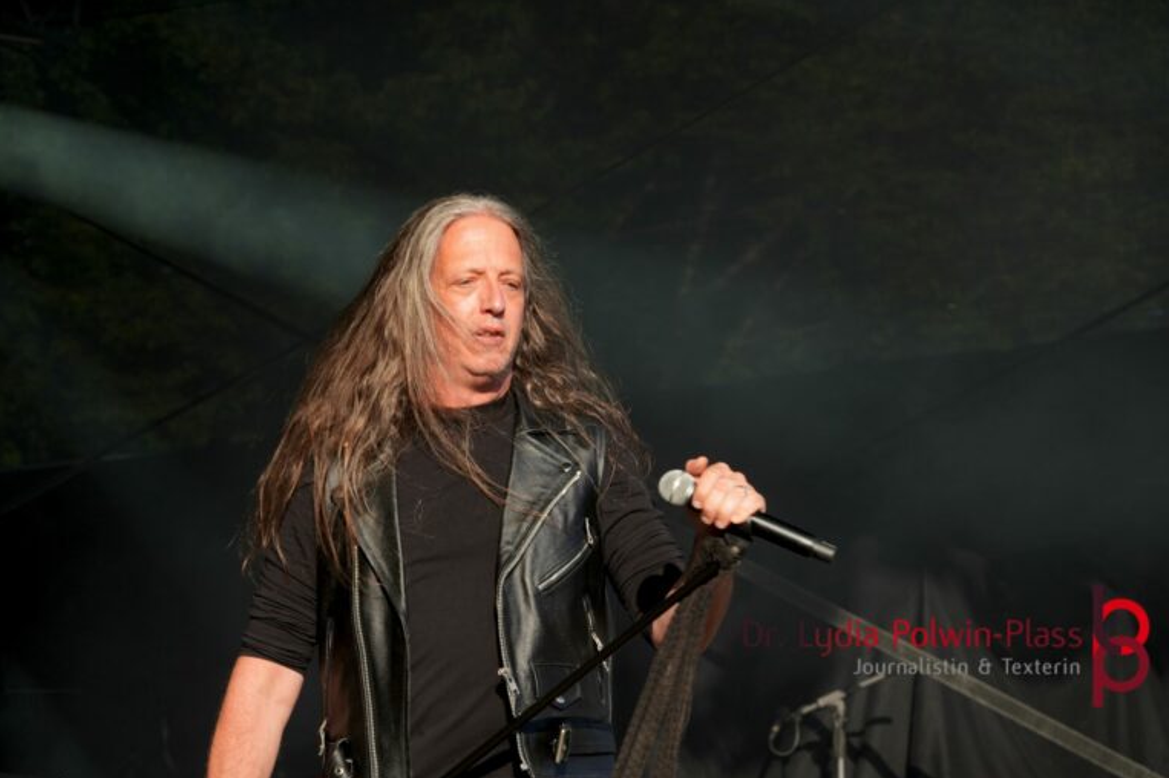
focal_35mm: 145
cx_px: 584
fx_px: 4706
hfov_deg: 14.2
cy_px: 389
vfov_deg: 9.5
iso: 100
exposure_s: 1/250
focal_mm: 96
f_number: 6.3
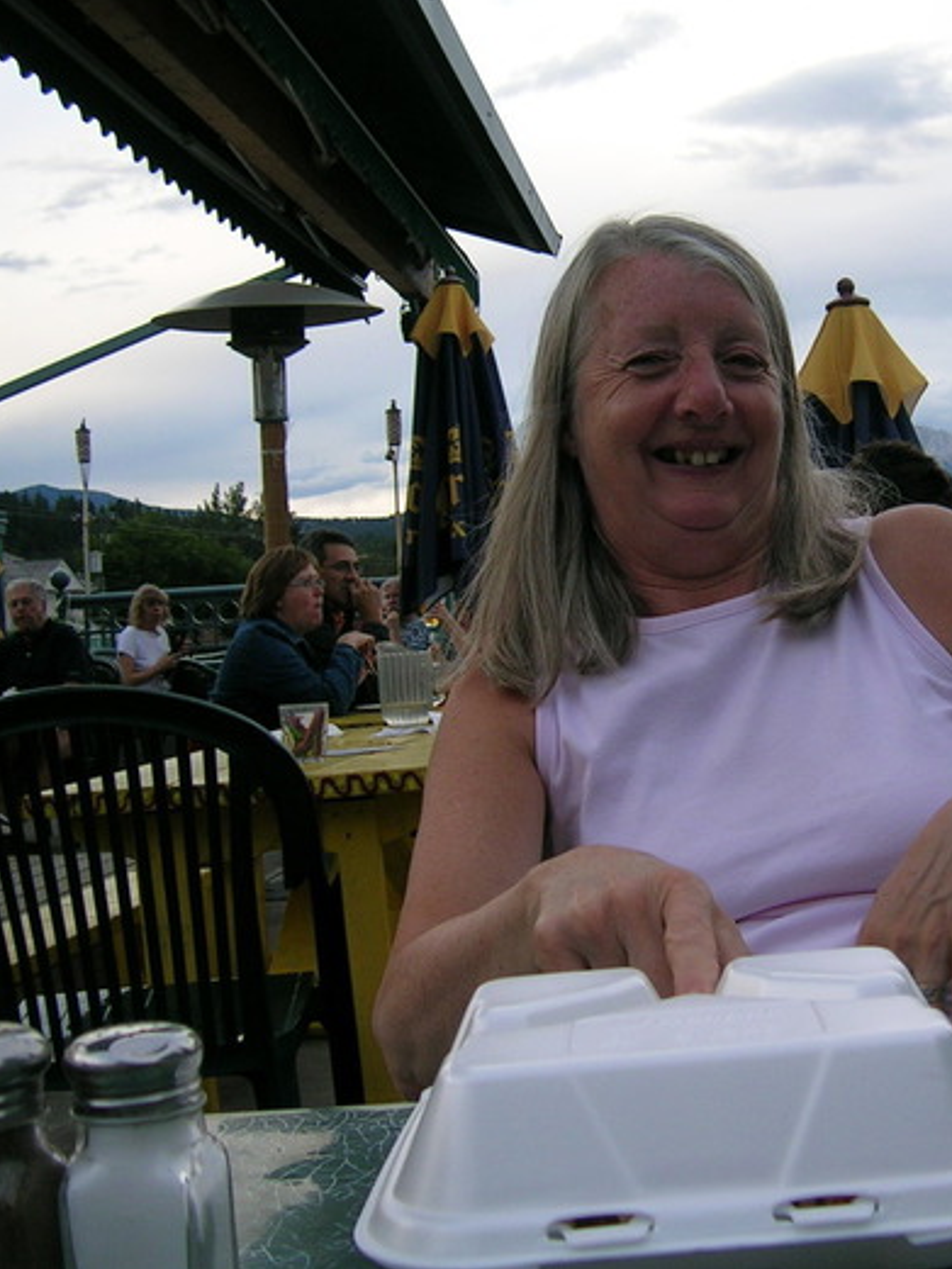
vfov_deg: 40.4
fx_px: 1723
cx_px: 728
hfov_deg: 30.3
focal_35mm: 47
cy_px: 634
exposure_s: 1/197
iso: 50
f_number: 2.8
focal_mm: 5.4
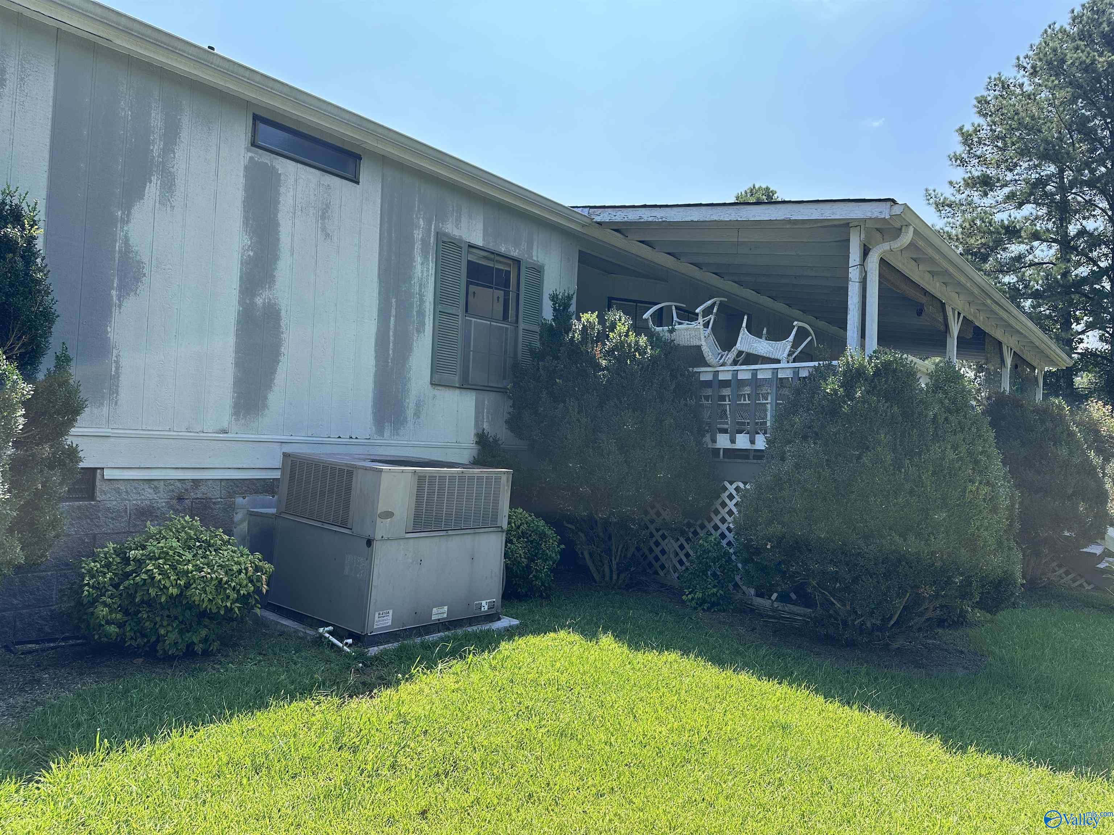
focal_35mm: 24
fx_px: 772
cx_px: 557
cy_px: 418
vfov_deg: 56.8
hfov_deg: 71.6
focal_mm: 6.86
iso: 80
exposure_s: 1/1433
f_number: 1.78
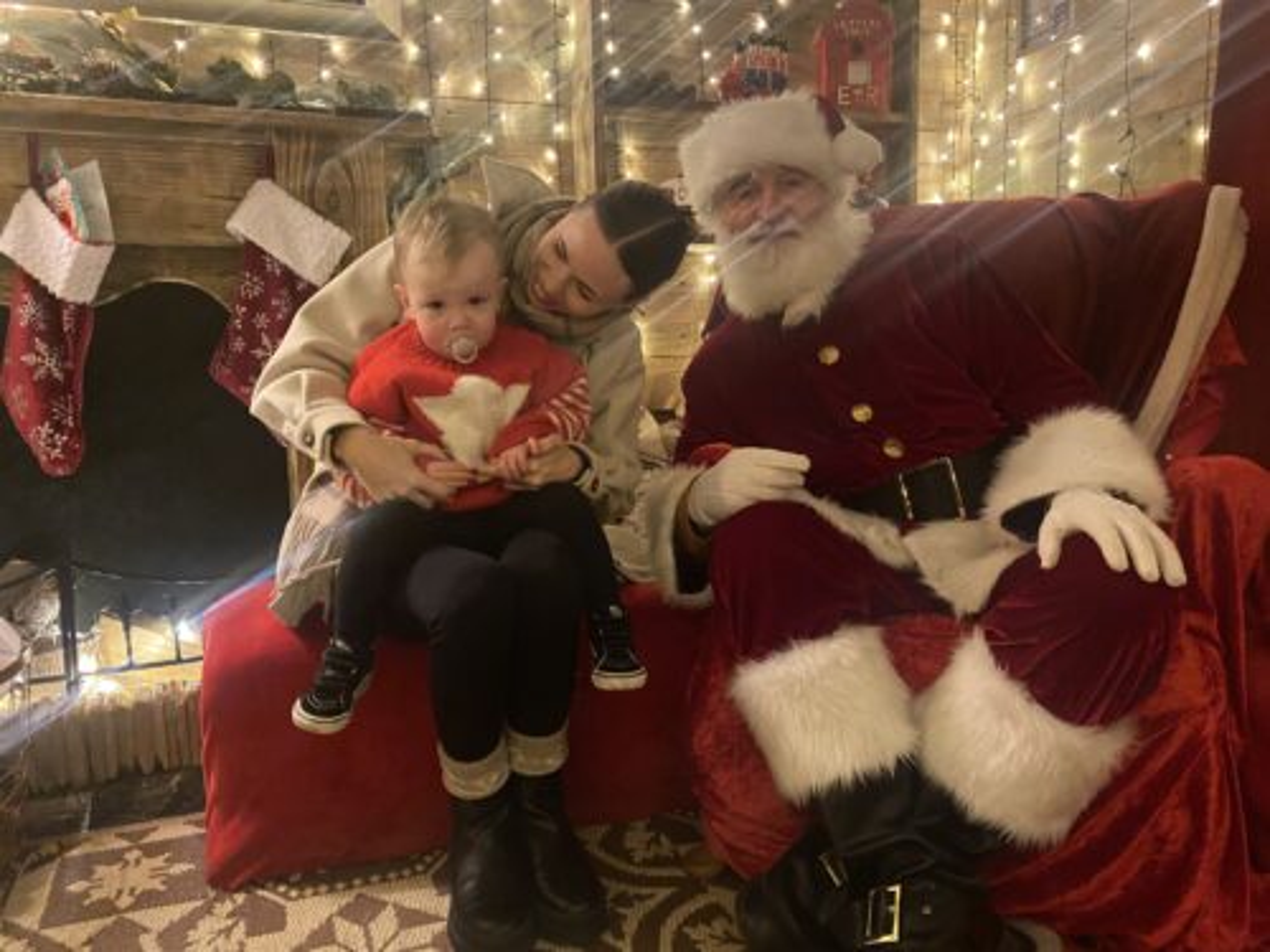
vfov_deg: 53.1
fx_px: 954
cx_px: 635
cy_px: 476
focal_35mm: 26
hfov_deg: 67.3
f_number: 1.8
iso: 1000
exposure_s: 1/29
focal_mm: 4.25
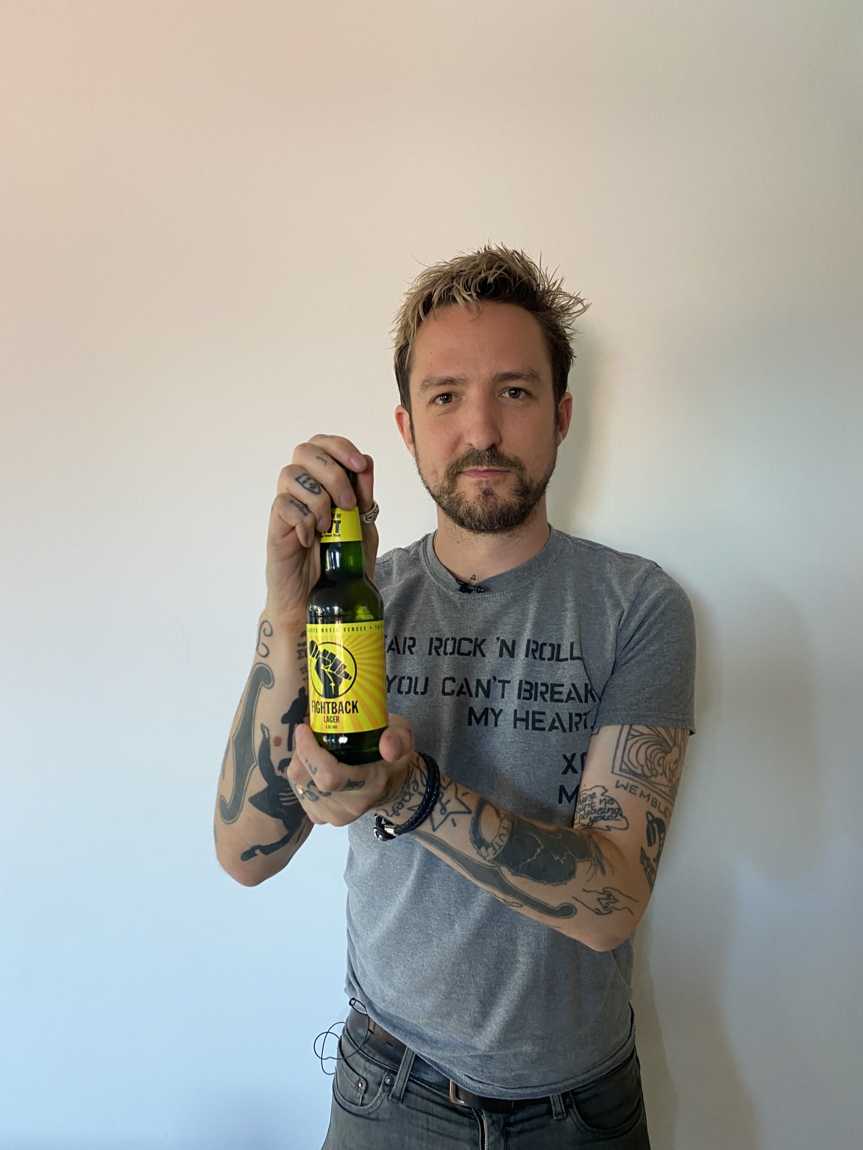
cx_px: 432
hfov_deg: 53.1
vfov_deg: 67.3
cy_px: 575
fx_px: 864
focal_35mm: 26
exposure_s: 1/64
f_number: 1.8
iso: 125
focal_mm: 4.25
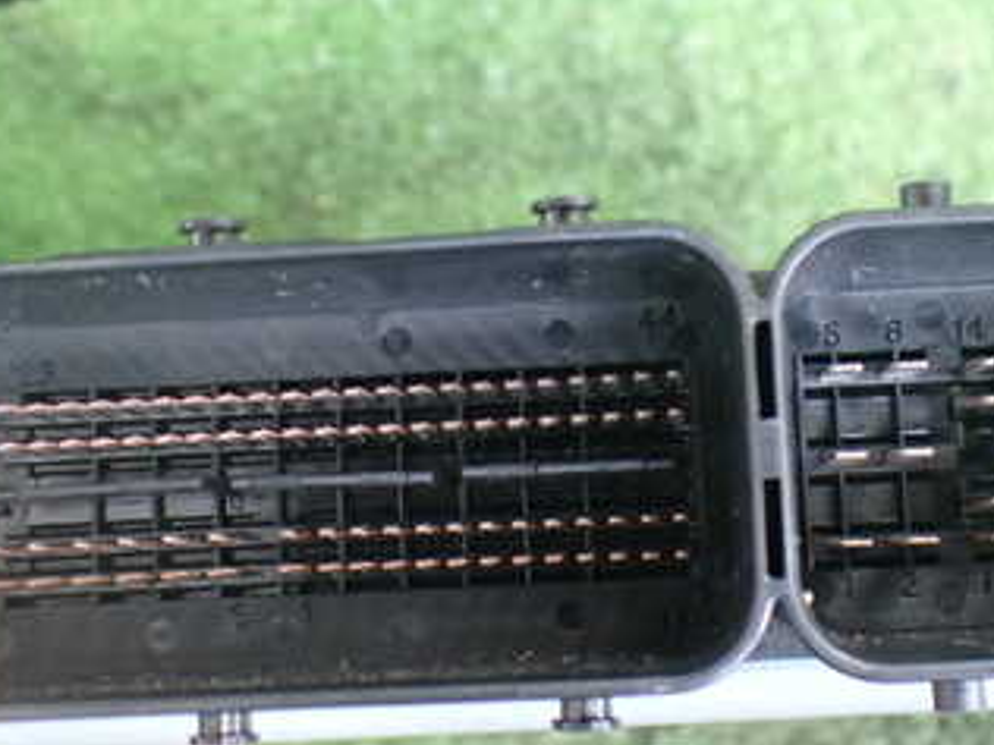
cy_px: 349
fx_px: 1637
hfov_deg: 33.5
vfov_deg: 25.7
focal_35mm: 57
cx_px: 651
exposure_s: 1/40
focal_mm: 5.4
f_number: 2.3
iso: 800
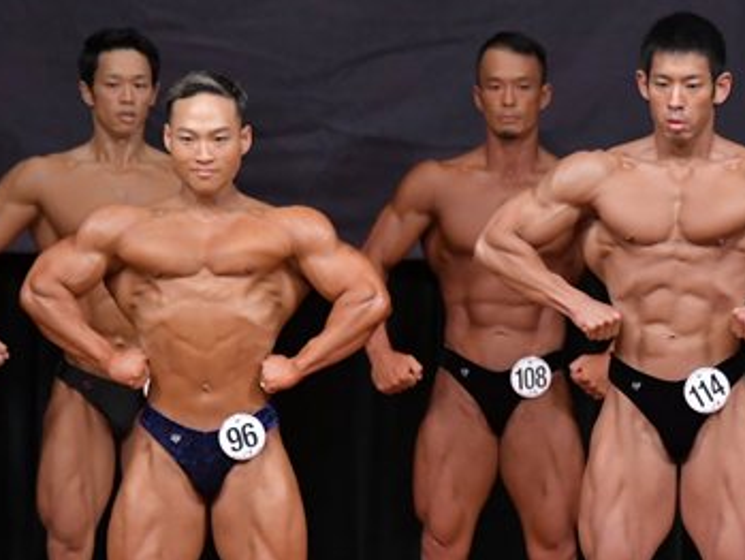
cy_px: 432
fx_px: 11023
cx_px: 631
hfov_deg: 3.9
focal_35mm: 512
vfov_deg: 2.9
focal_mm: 160
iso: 4000
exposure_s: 1/400
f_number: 5.6
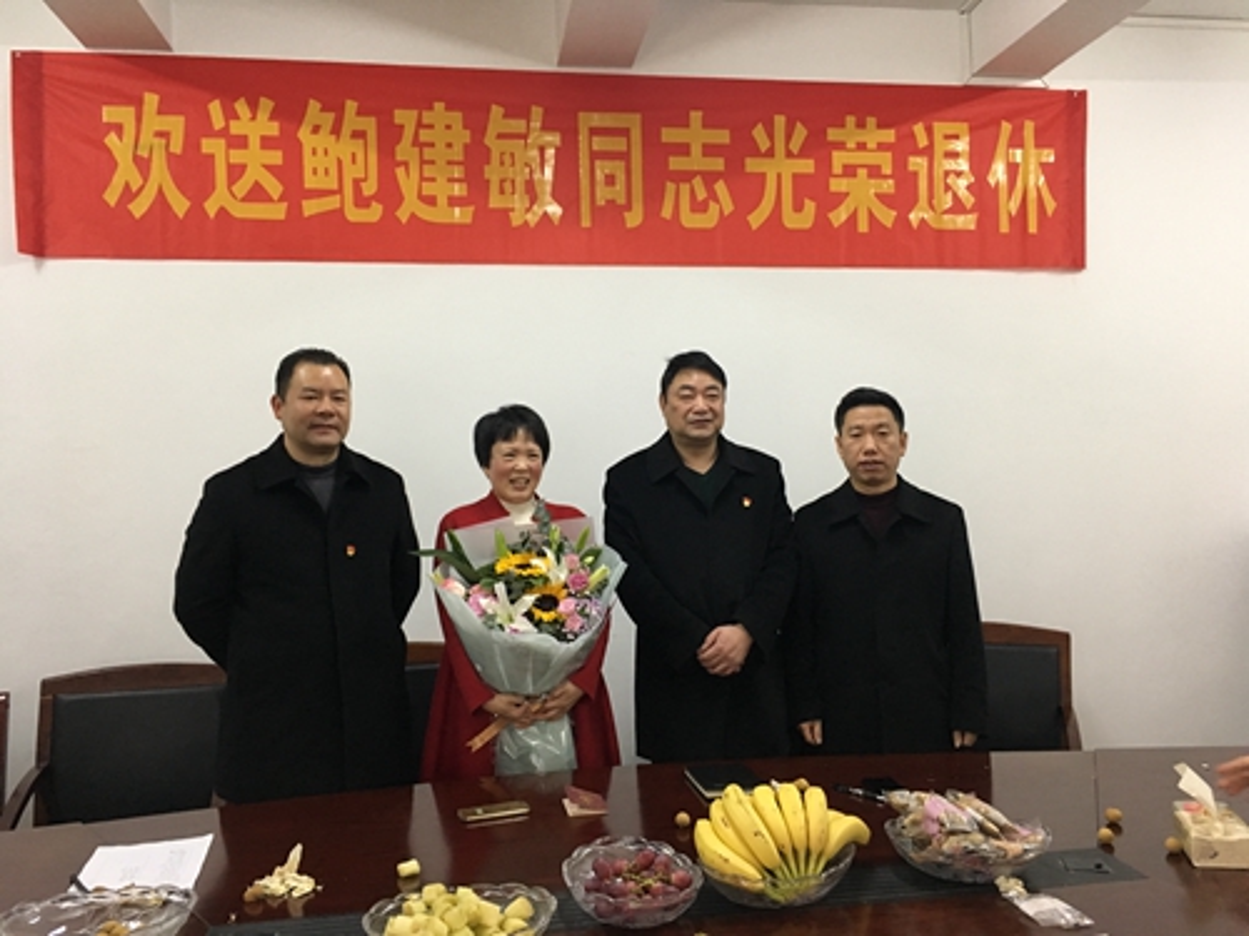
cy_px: 468
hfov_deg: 61.7
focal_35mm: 29
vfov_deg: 48.2
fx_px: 1046
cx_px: 624
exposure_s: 1/33
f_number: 2.2
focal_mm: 4.15
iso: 200
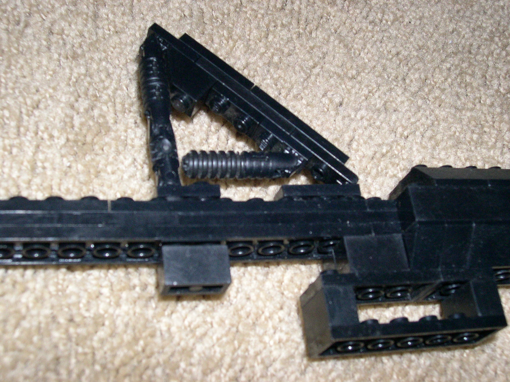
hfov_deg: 36.8
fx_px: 766
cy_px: 191
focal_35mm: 52
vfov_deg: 28.0
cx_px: 255
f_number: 8.8
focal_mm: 11.1
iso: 400
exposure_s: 1/60
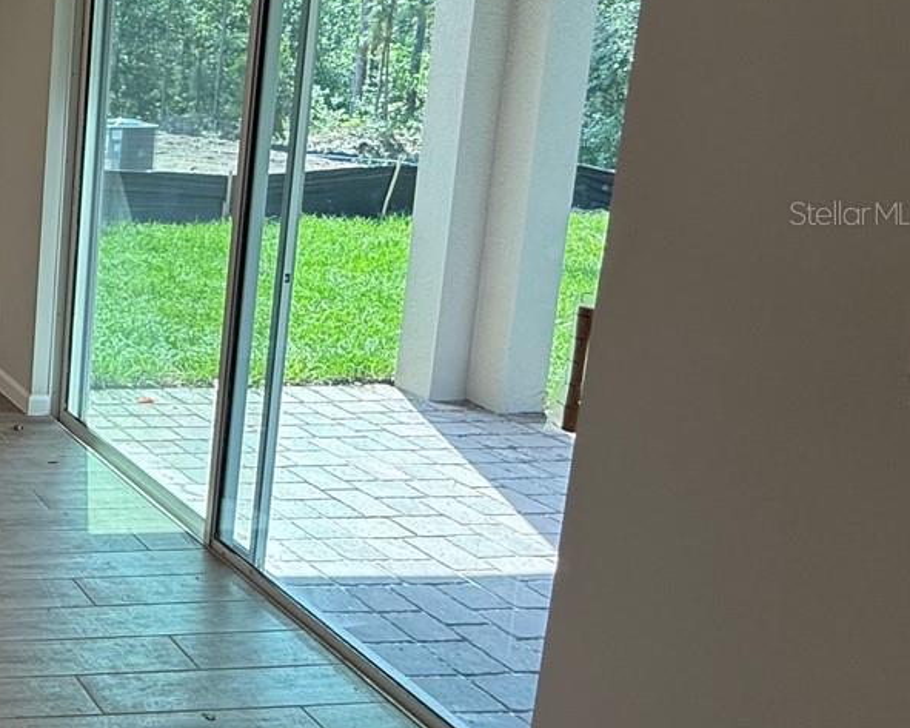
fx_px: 997
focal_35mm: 37
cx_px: -297
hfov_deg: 33.9
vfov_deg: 39.4
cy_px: 212
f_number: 2.2
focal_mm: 2.22
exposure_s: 1/120
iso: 100
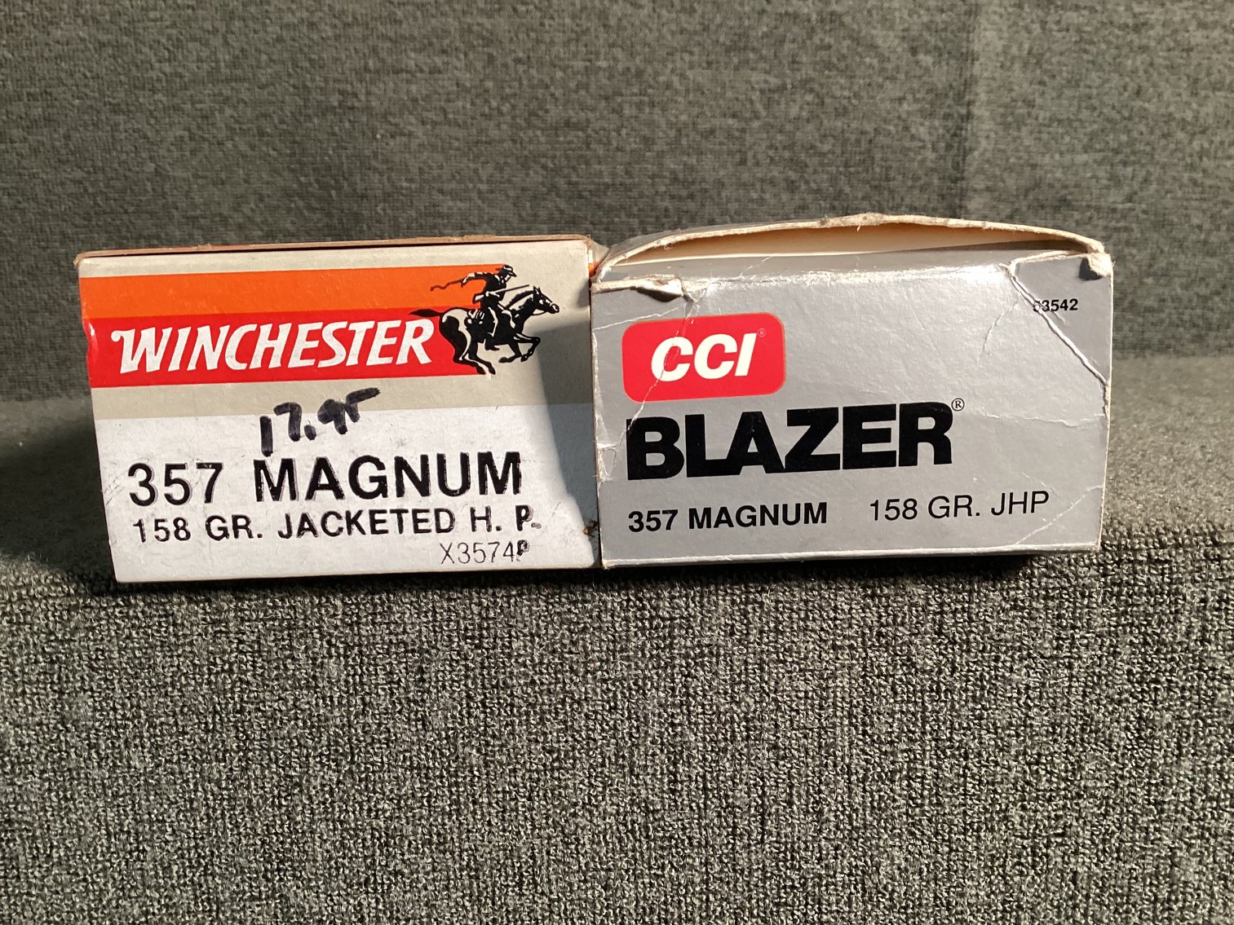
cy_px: 462
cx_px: 617
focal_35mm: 31
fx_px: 1105
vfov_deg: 45.4
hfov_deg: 58.3
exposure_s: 1/60
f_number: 2.4
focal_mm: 3.3
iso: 200
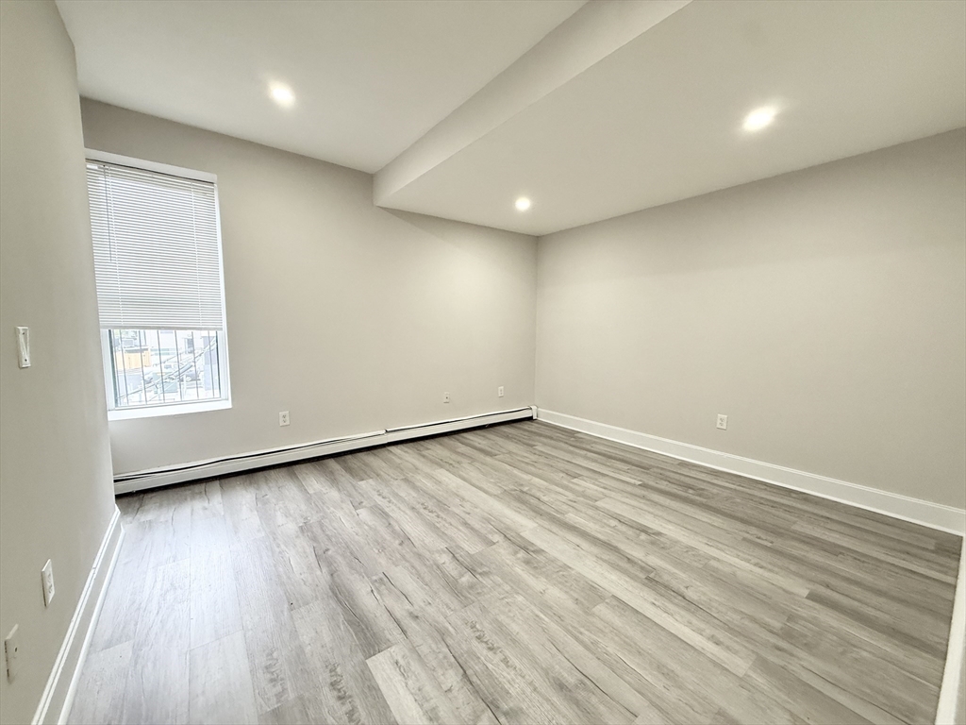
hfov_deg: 102.1
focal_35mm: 14
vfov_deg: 85.7
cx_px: 483
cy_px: 362
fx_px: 391
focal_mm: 2.22
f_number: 2.2
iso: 200
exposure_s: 1/60
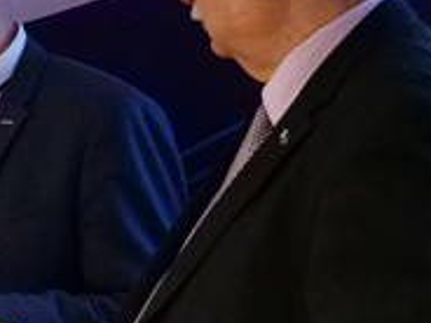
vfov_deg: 6.9
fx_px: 2677
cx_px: -417
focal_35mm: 215
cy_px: 165
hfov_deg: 8.7
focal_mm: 22
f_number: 5.6
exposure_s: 1/30
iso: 3200
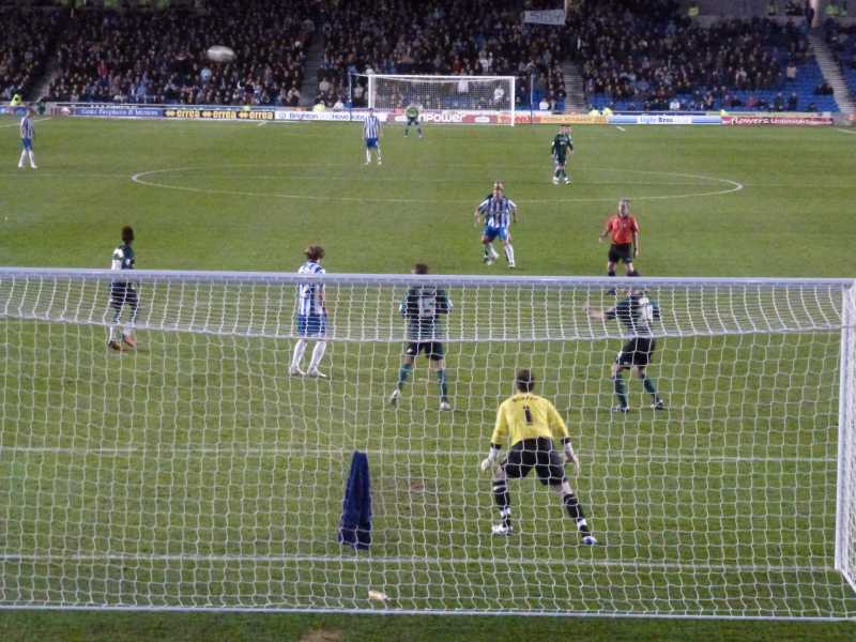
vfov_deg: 15.4
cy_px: 321
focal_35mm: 96
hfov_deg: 20.4
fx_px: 2374
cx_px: 428
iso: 1600
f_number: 5
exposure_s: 1/100
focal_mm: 17.3
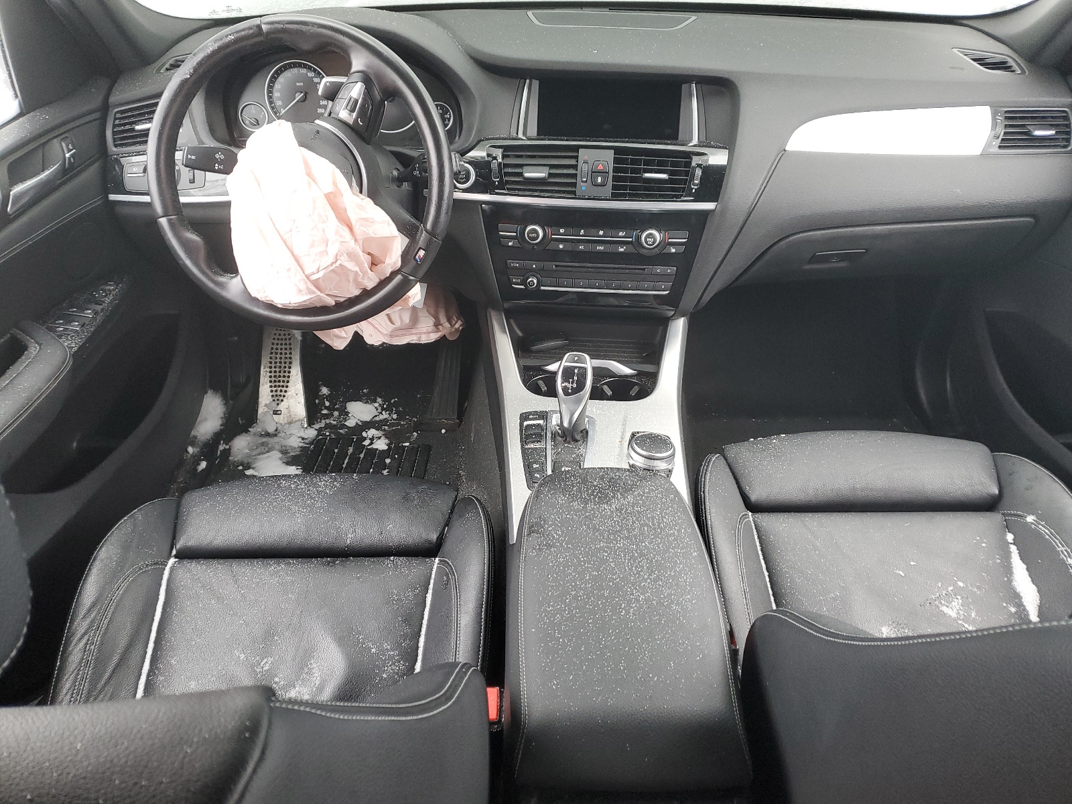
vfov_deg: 53.1
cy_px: 402
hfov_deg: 67.3
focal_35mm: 26
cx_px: 536
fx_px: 805
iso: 104
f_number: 1.5
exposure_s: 1/60.2
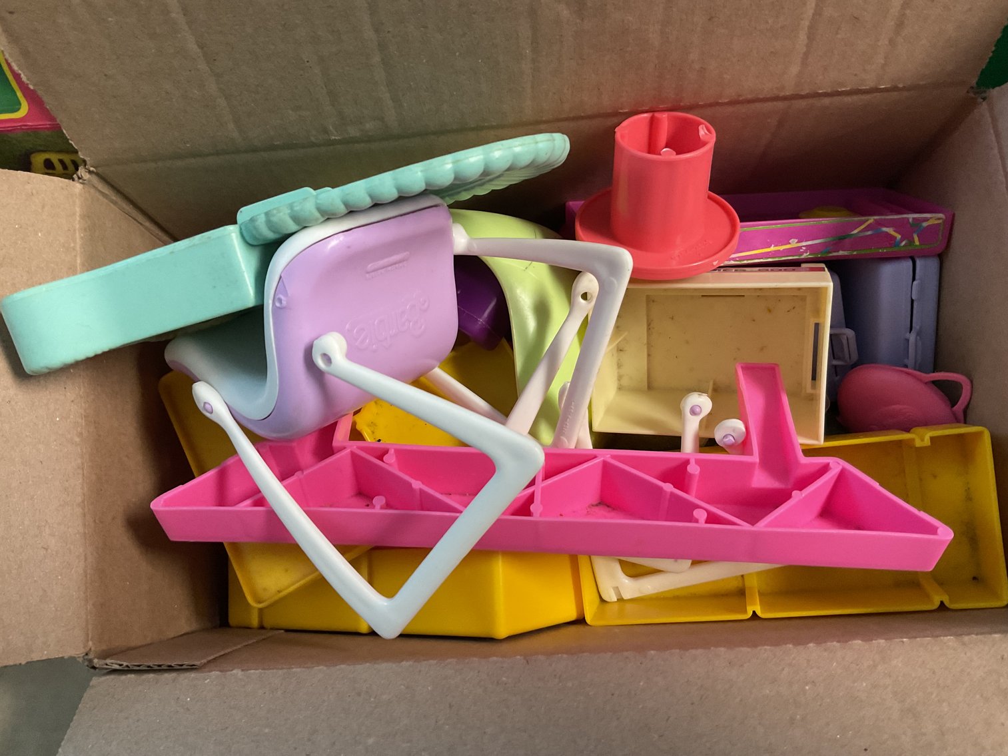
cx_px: 504
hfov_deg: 61.7
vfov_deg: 48.2
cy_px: 378
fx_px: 845
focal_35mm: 29
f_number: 1.8
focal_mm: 3
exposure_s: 1/40
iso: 200
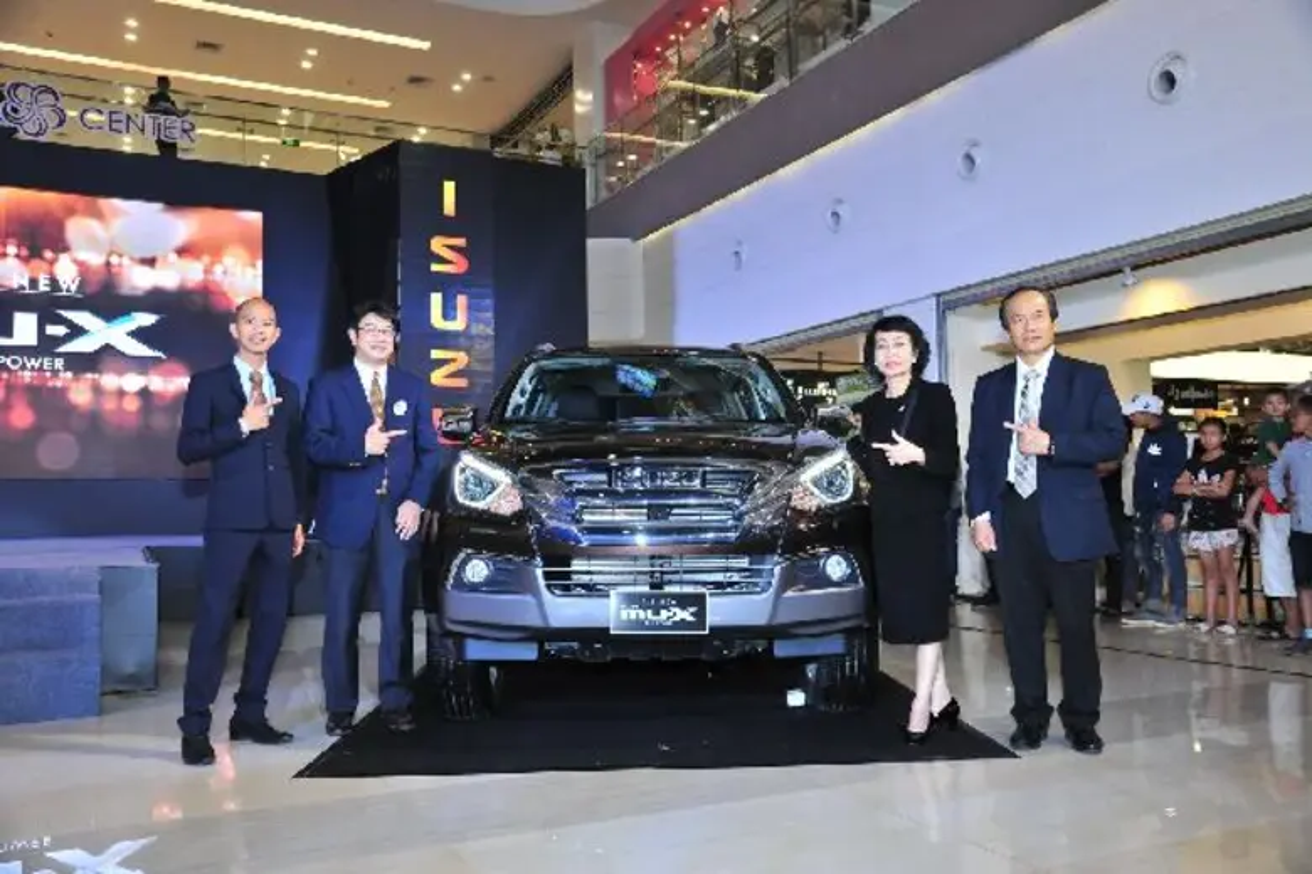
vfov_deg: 42.3
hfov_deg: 60.3
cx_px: 656
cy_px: 437
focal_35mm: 31
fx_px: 1130
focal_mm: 31
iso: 800
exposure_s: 1/125
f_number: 5.6
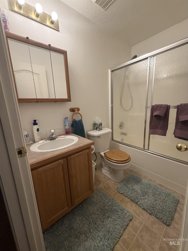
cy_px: 126
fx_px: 101
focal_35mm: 14
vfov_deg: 102.1
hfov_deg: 85.7
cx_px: 94
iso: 250
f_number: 2.2
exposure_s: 1/120
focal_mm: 2.22
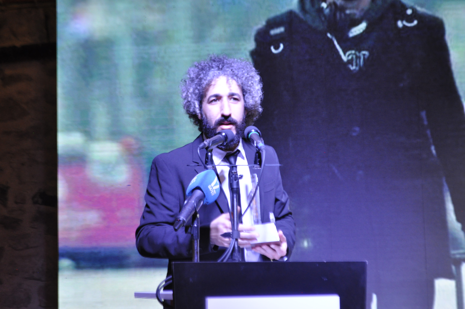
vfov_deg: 16.5
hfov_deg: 24.6
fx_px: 1064
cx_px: 232
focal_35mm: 82
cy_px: 154
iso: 1250
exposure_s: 1/50
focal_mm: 55
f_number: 7.1
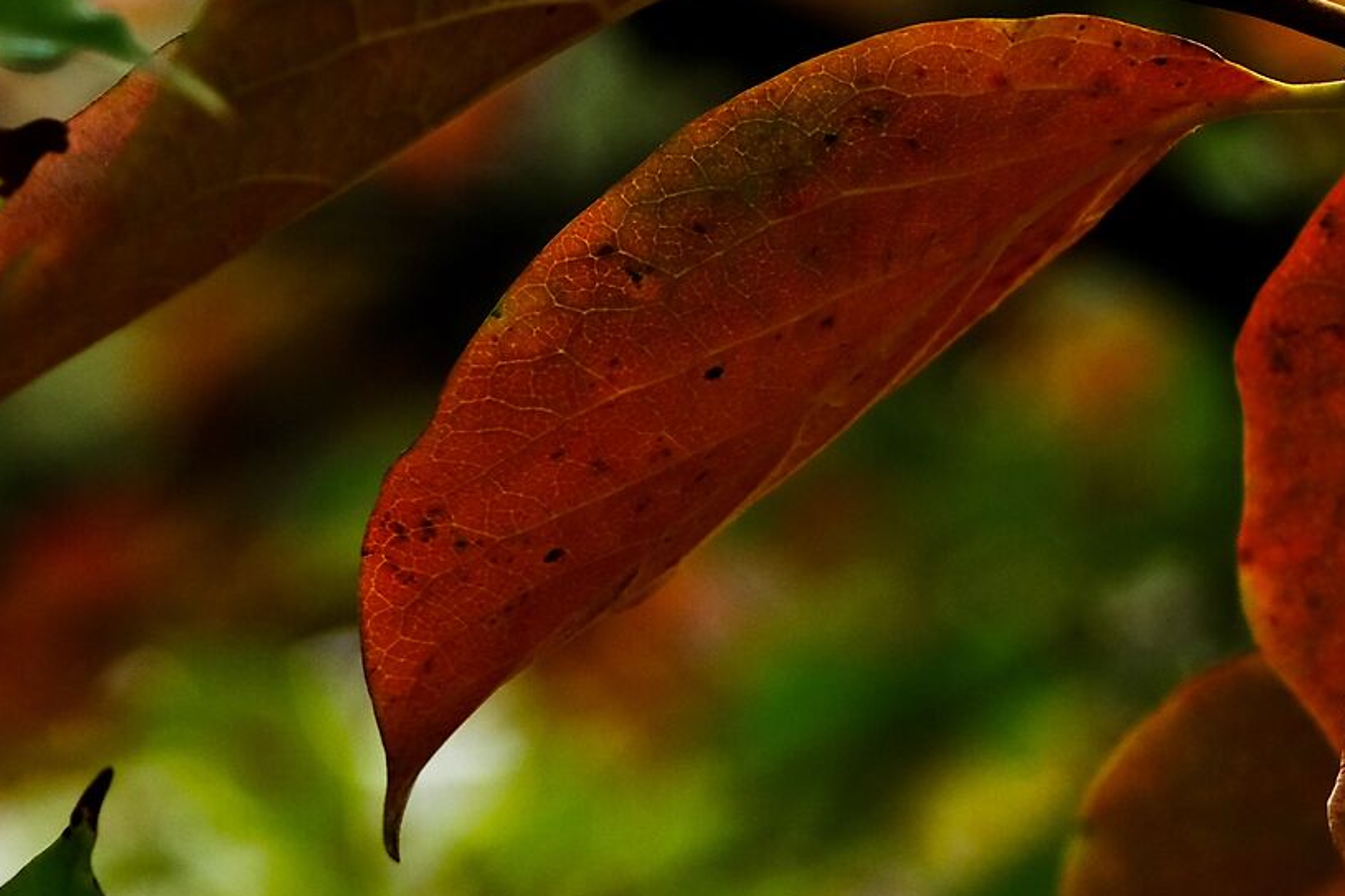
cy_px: 272
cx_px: 1246
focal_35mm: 327
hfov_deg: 6.3
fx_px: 12214
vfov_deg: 4.2
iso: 320
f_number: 4
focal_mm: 74.2
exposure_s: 1/480
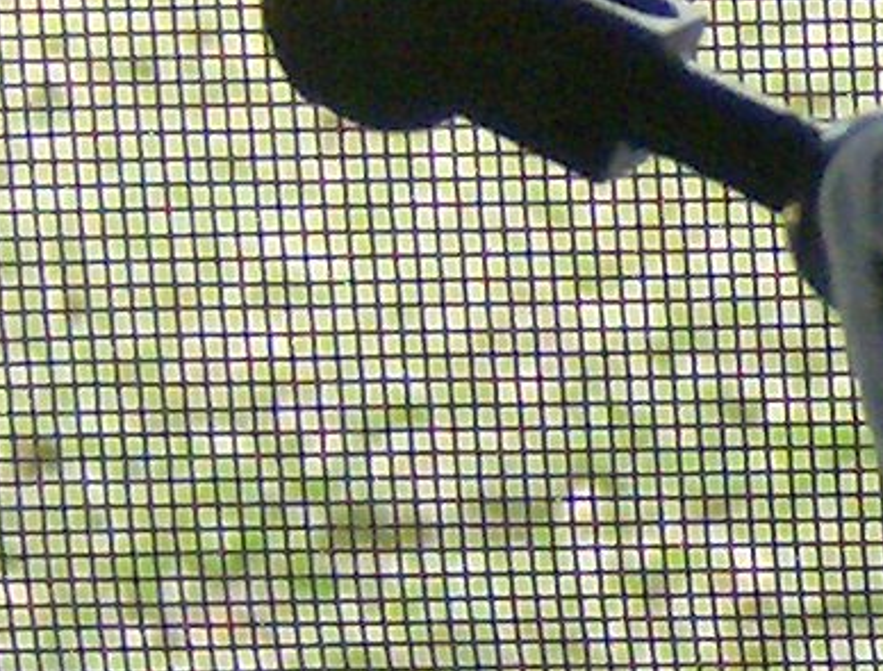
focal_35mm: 260
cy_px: 450
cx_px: 1921
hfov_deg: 7.2
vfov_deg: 5.8
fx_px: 6665
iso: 128
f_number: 2.8
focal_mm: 6
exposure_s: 1/64
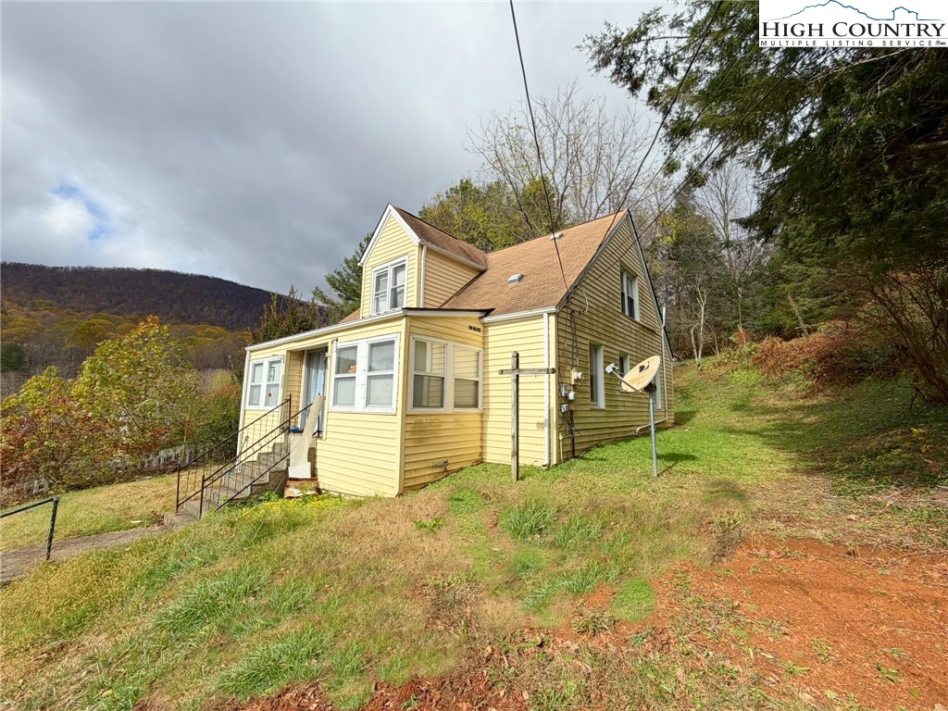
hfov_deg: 102.1
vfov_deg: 85.7
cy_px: 356
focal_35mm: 14
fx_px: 383
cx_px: 474
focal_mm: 2.22
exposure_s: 1/914
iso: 20
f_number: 2.2
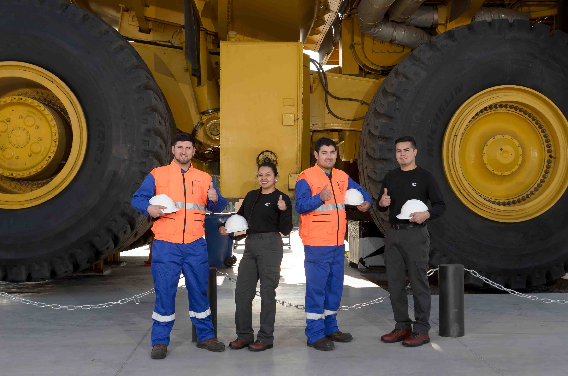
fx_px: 756
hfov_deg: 41.2
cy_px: 188
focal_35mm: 48
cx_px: 284
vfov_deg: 28.0
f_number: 9
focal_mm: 32
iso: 320
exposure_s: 1/250
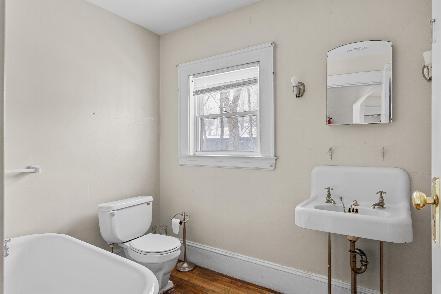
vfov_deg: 59.5
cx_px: 220
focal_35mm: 21
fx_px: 257
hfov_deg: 81.2
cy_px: 147
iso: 640
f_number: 8
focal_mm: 21
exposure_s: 1/10
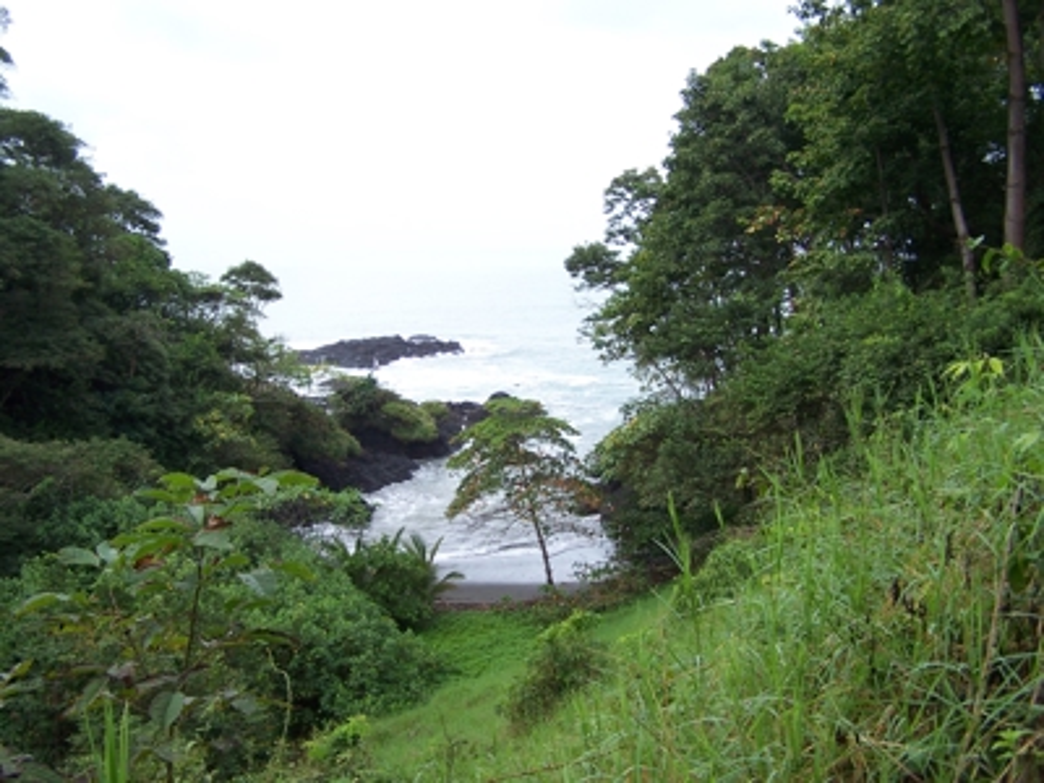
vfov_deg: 37.7
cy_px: 392
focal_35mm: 38
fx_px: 1146
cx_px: 522
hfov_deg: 49.0
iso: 80
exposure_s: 1/180
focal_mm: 6.3
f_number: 2.8
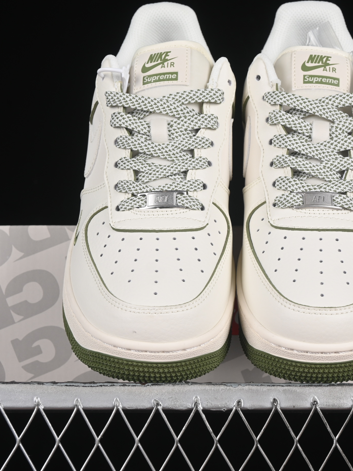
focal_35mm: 109
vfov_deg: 18.0
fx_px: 1482
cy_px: 236
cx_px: 239
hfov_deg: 13.6
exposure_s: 1/100
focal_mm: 50
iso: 160
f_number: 8
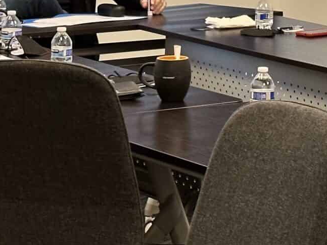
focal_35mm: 190
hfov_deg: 10.3
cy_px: -93
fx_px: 1795
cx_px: 322
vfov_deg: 7.7
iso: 125
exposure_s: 1/50
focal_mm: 6.86
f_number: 1.78
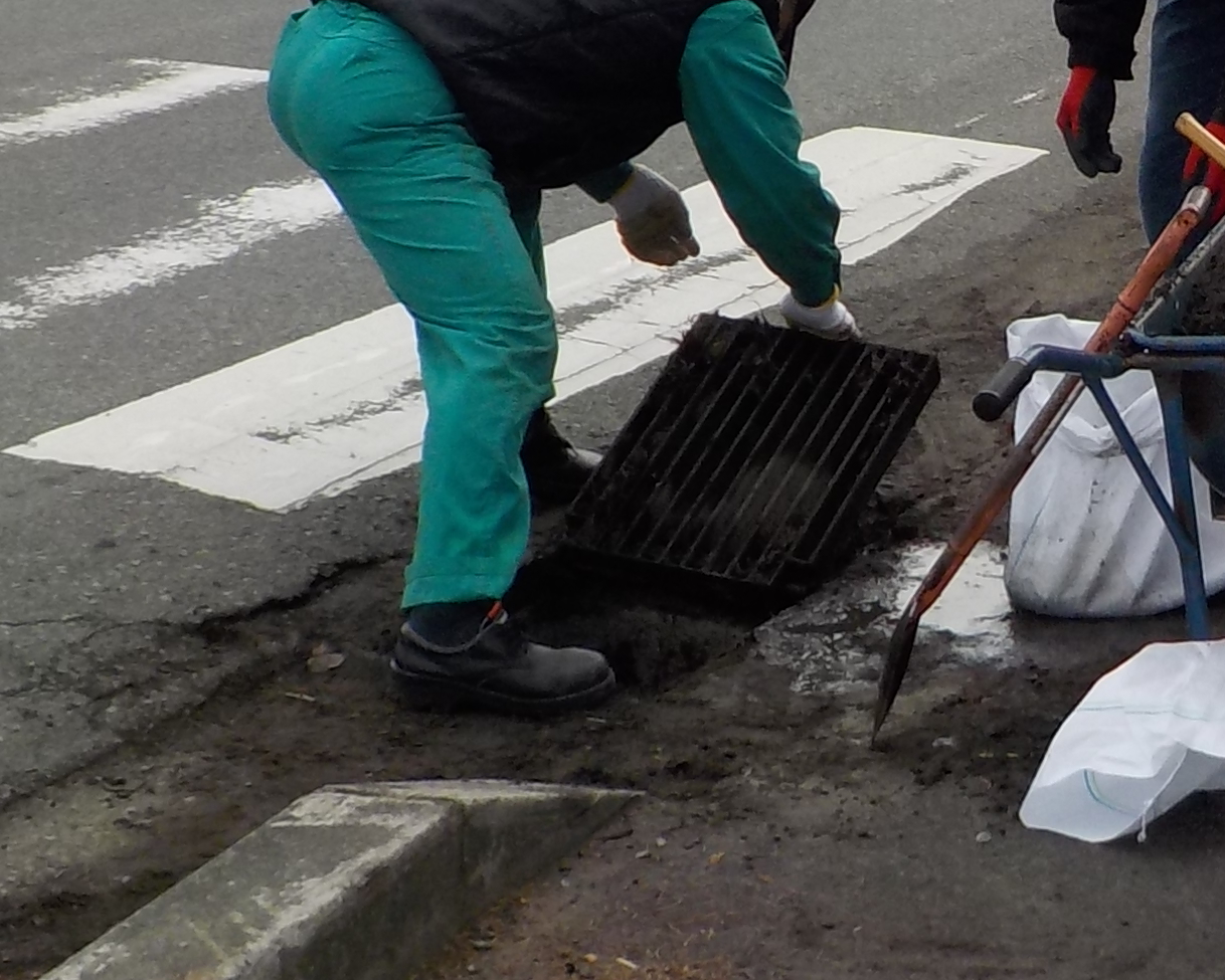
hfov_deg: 18.7
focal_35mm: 100
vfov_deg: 15.2
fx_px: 3626
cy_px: 45
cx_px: 1231
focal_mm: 4.1
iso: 125
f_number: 3.3
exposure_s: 1/640
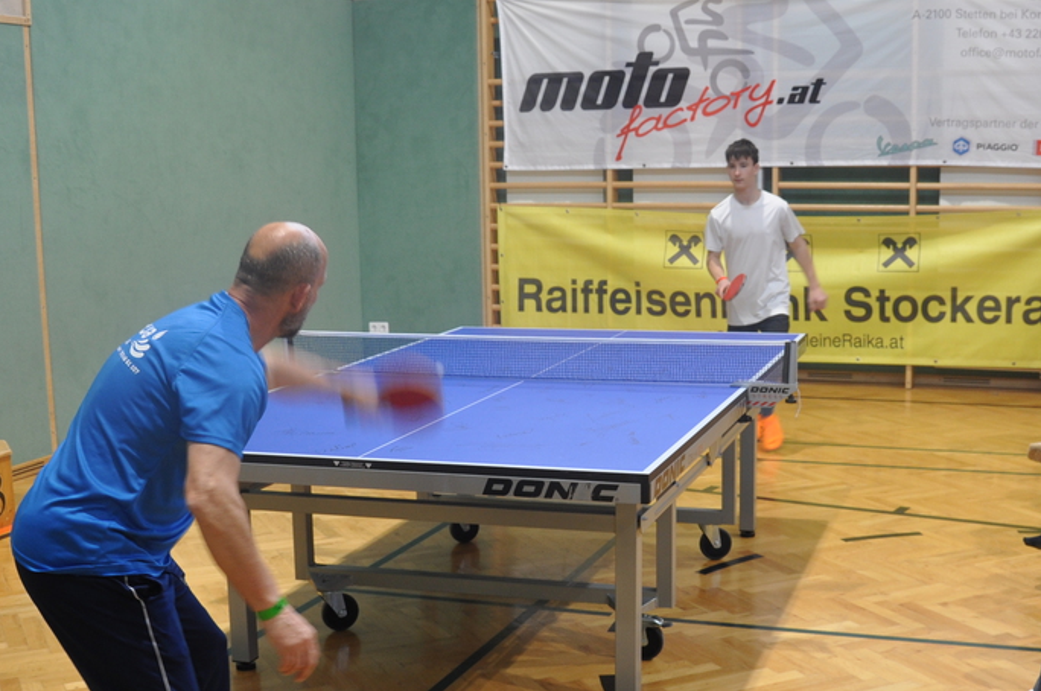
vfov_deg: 14.2
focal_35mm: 96
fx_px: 2770
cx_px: 598
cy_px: 417
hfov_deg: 21.3
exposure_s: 1/30
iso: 320
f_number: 5.6
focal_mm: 35
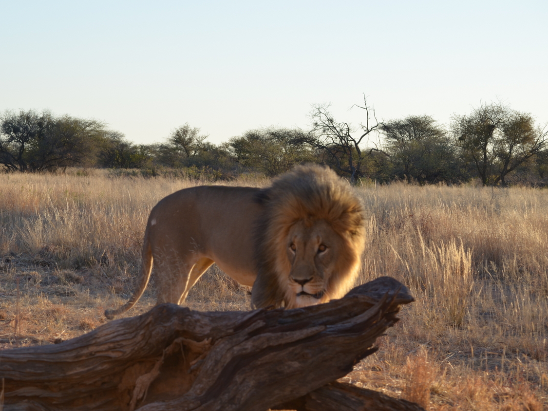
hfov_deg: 15.0
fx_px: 2074
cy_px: 206
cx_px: 248
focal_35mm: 131
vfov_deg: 11.3
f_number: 8
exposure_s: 1/250
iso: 200
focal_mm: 80
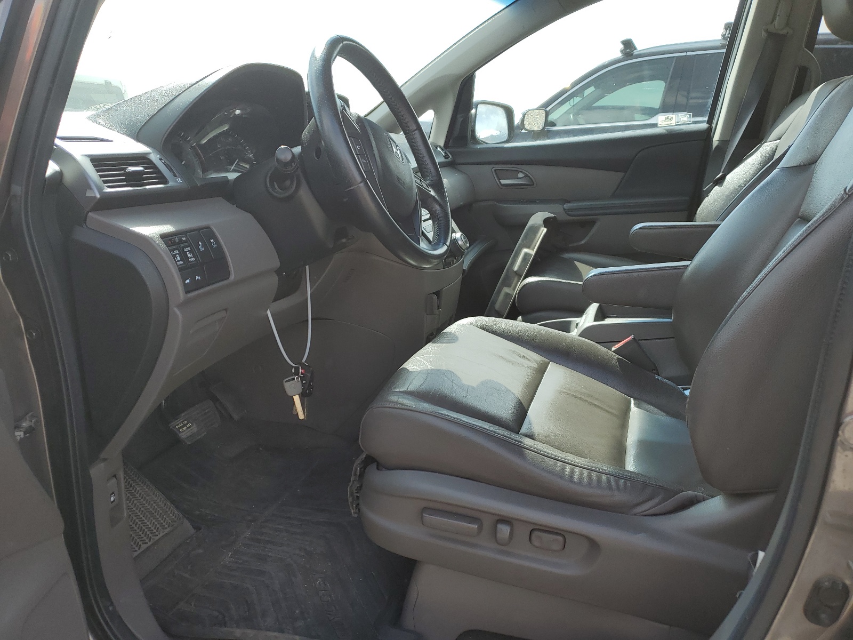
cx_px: 426
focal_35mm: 26
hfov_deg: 67.3
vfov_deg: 53.1
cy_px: 320
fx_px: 641
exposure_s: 1/909
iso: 50
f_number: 1.5
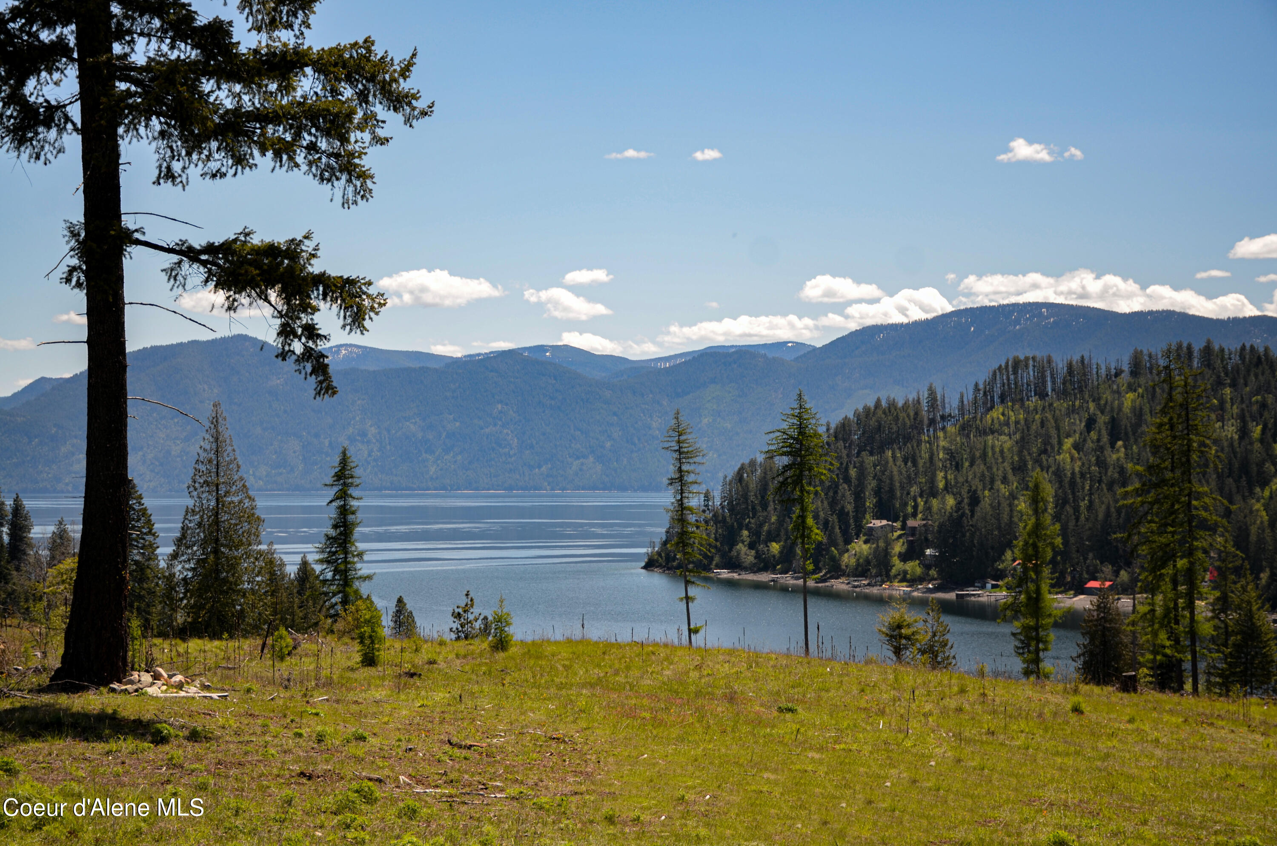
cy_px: 423
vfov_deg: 20.1
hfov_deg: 29.9
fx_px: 2389
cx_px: 638
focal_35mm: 68
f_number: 5.6
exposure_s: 1/125
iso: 100
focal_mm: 45
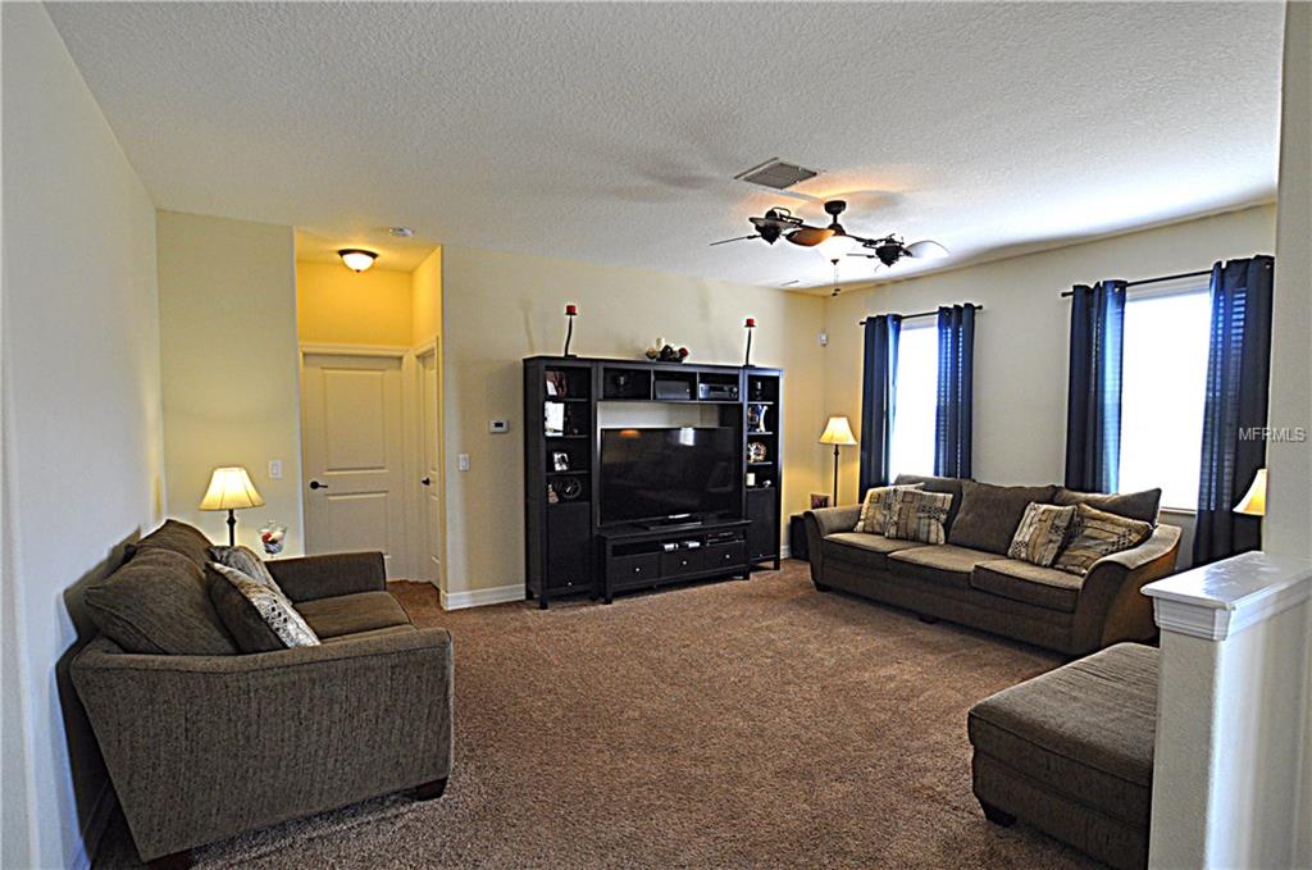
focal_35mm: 16
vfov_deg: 71.9
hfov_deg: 95.1
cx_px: 656
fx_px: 600
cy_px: 435
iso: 640
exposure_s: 1/60
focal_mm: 11
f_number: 4.5
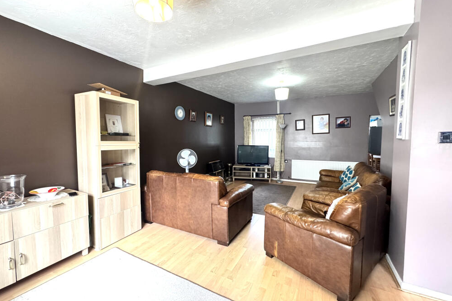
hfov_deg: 100.4
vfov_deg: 77.3
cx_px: 228
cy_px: 154
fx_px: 188
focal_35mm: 15
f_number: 2.2
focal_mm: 2.22
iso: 320
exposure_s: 1/87
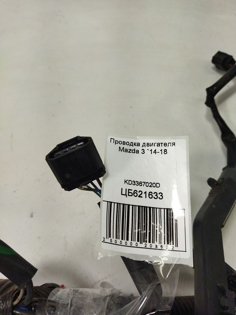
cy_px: 158
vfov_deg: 65.3
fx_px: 245
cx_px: 118
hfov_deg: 51.4
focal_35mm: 27
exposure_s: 1/320
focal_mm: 4.71
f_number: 1.79
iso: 99
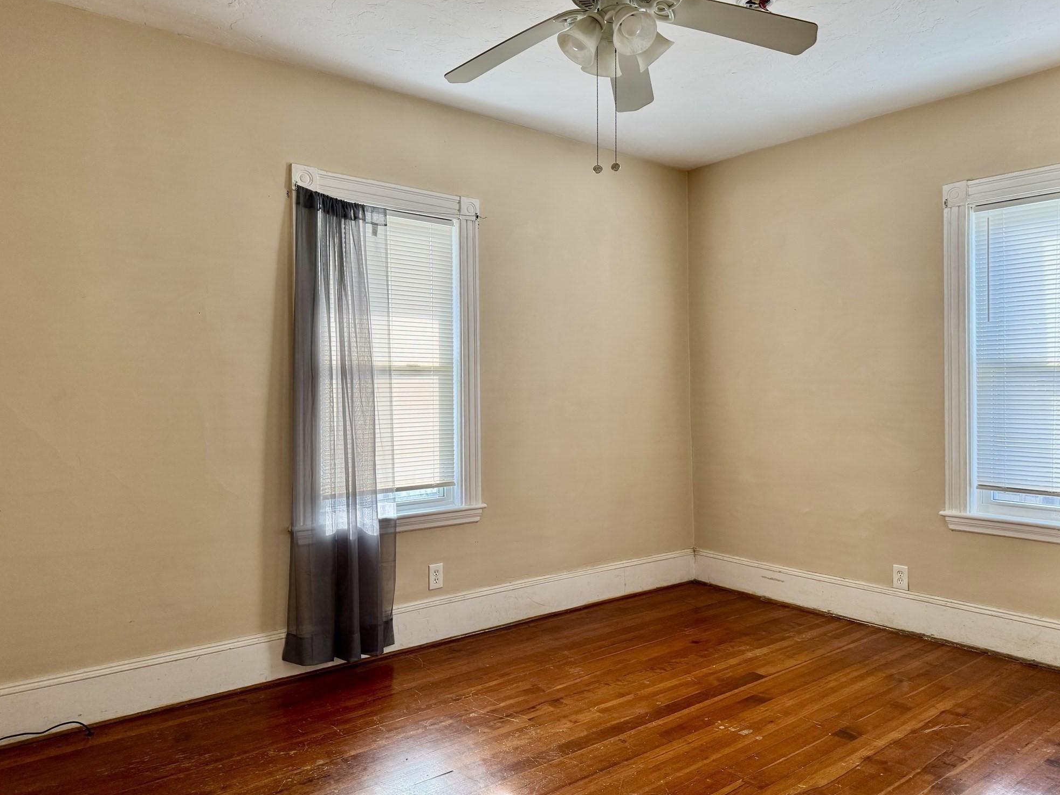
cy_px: 390
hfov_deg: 69.4
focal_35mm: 25
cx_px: 548
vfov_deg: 54.9
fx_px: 766
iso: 160
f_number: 1.78
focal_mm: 6.76
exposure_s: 1/120
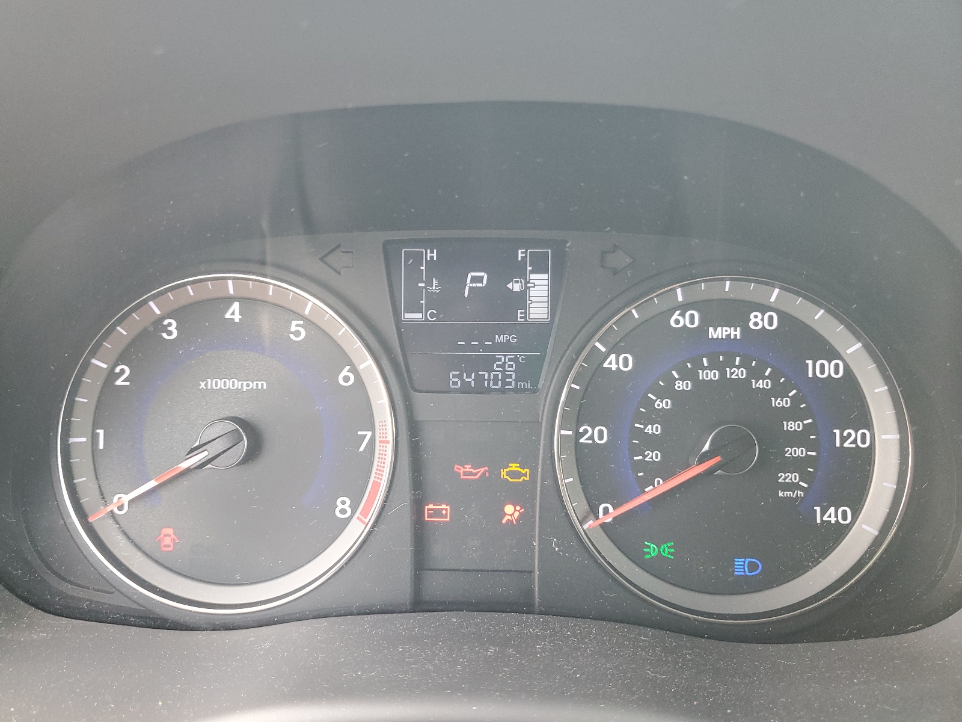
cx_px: 481
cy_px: 361
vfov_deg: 53.1
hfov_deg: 67.3
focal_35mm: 26
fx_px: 723
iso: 134
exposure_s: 1/60.2
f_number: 1.5
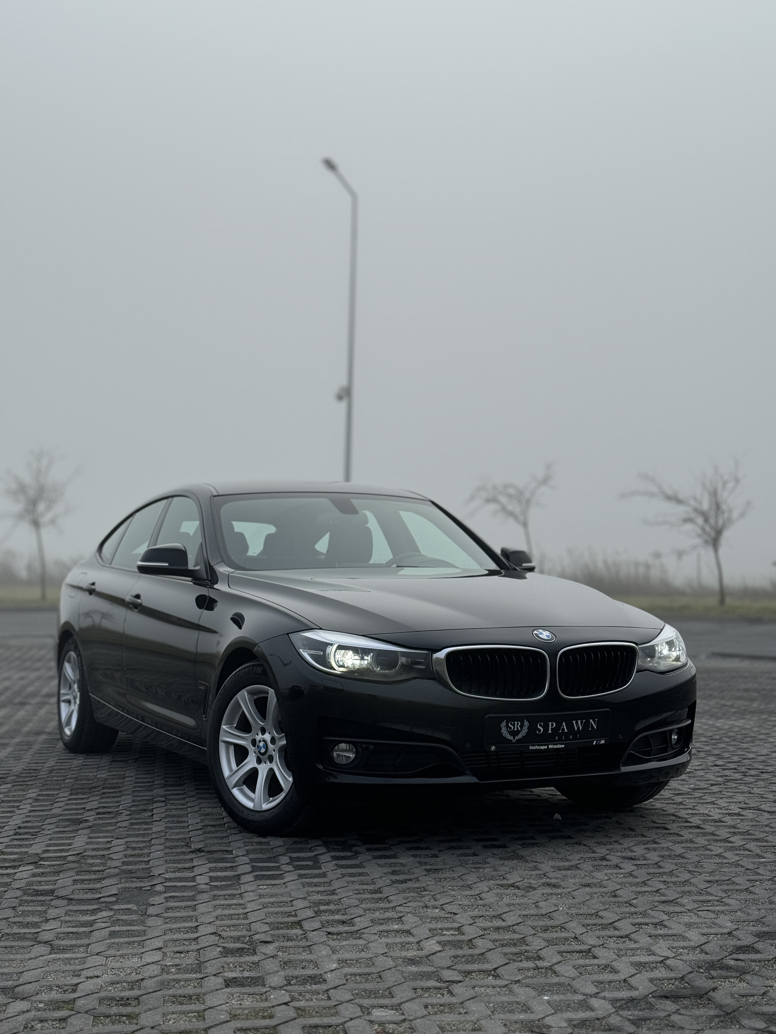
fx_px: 1435
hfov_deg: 30.3
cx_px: 388
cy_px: 517
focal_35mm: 48
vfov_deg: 39.7
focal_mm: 6.76
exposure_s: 1/2045
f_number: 1.78
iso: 64
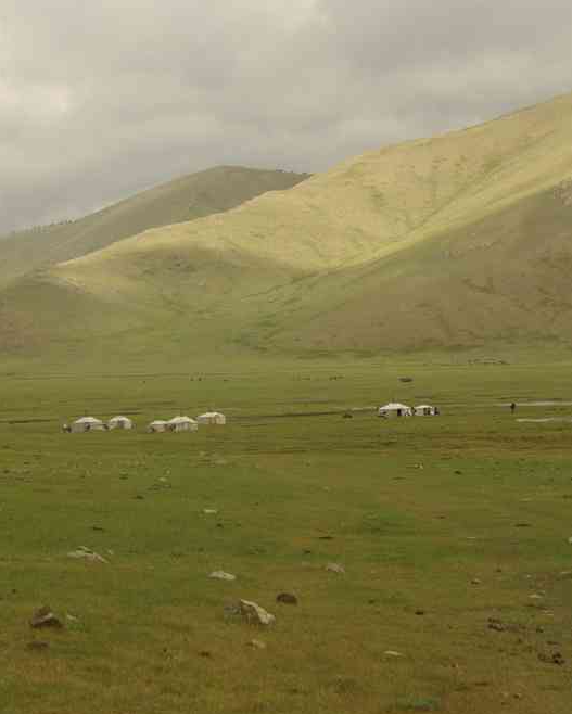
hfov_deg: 13.1
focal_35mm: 118
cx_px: 160
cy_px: 360
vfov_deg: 16.3
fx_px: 2489
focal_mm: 55
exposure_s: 1/180
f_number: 8
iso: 100
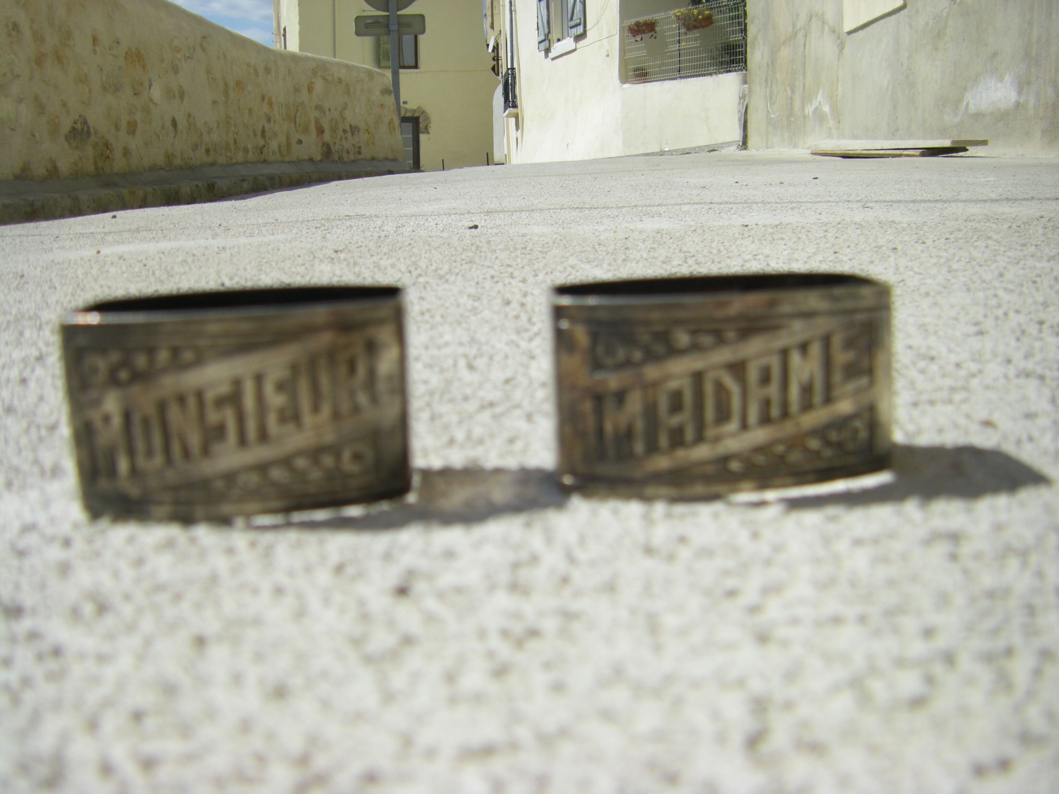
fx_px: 1163
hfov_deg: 49.0
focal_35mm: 38
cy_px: 397
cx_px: 530
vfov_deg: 37.7
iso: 64
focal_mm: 6.3
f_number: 7
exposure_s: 1/320
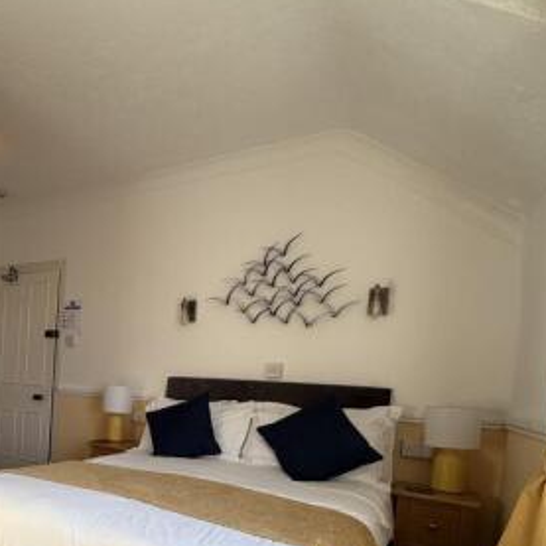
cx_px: 90
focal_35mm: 26
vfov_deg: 57.9
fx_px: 464
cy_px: 407
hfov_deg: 55.5
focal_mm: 2.22
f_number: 2.2
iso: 50
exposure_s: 1/126
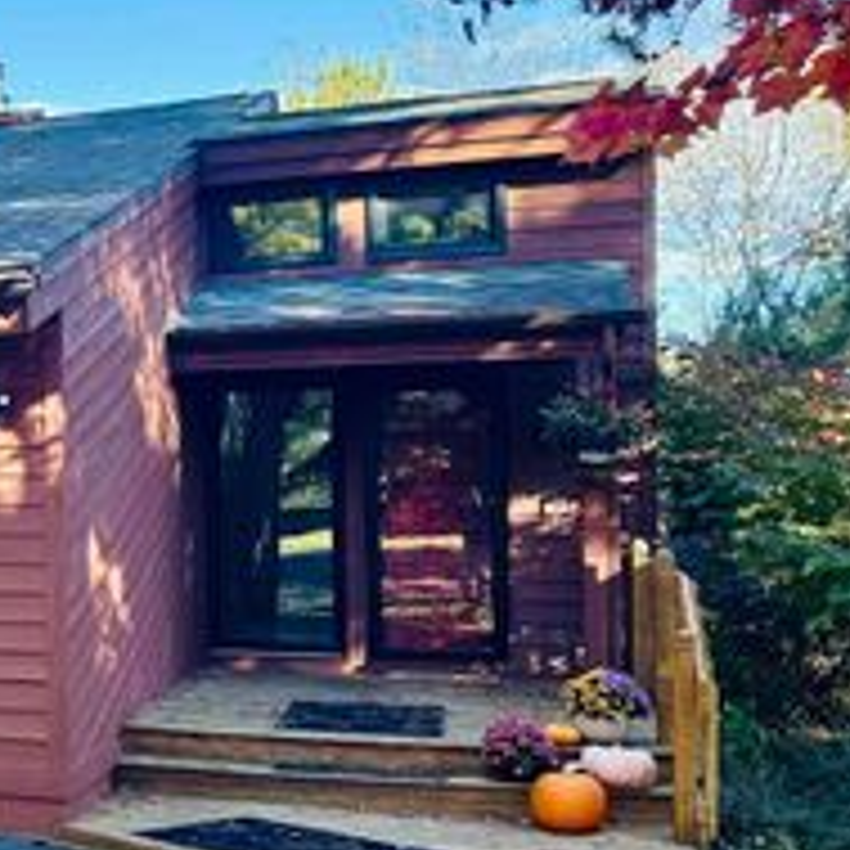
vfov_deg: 30.5
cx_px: -225
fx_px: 1556
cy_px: 492
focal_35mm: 56
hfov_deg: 26.4
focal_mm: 6.86
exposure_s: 1/501
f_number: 1.78
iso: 80
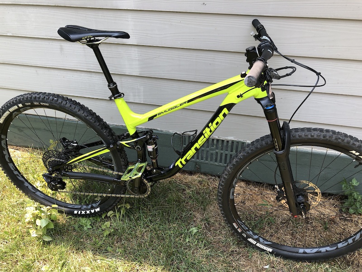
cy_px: 136
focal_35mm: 28
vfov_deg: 49.7
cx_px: 181
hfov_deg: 63.4
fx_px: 293
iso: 20
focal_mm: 3.99
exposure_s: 1/190
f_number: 1.8
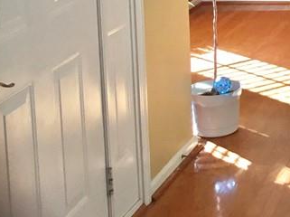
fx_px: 828
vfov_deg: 14.3
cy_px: -58
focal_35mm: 99
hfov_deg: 17.6
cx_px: 451
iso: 32
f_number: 2.4
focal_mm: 3.3
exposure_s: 1/60
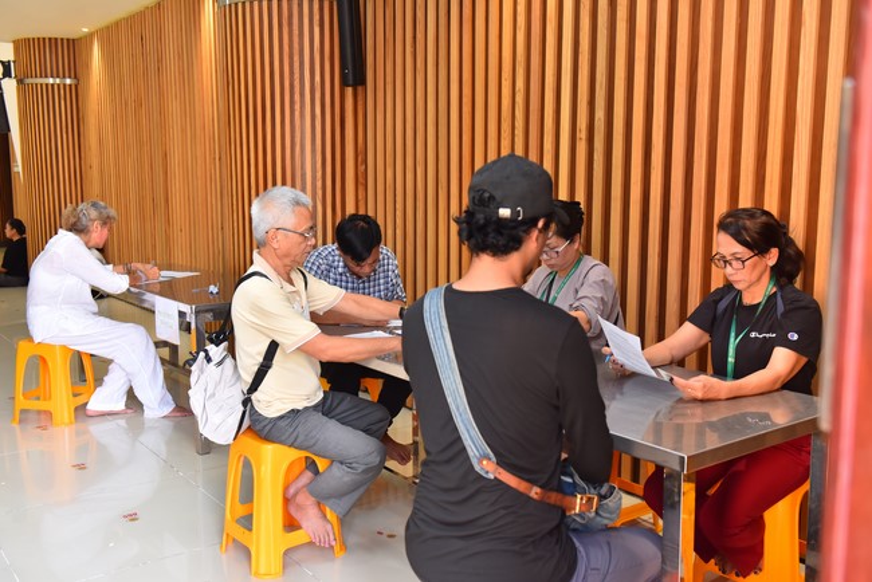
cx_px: 436
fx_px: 848
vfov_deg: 37.9
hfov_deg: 54.4
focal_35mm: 35
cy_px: 291
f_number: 3.5
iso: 640
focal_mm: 35
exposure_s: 1/100
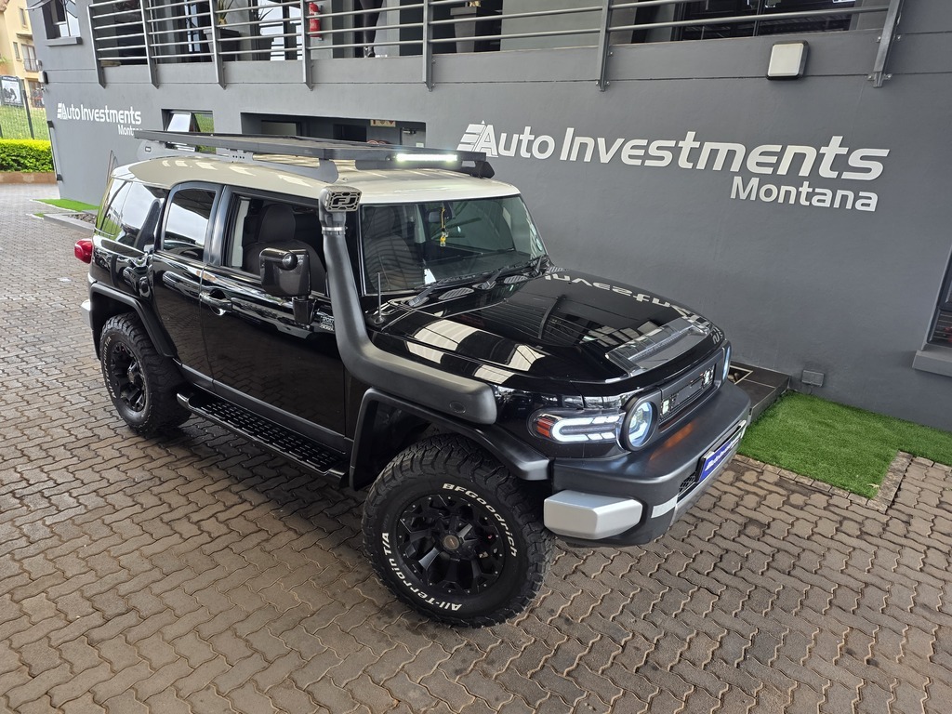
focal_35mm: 23
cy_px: 357
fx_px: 633
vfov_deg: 58.9
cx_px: 476
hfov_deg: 73.9
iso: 125
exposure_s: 1/180
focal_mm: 6.25
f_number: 1.7
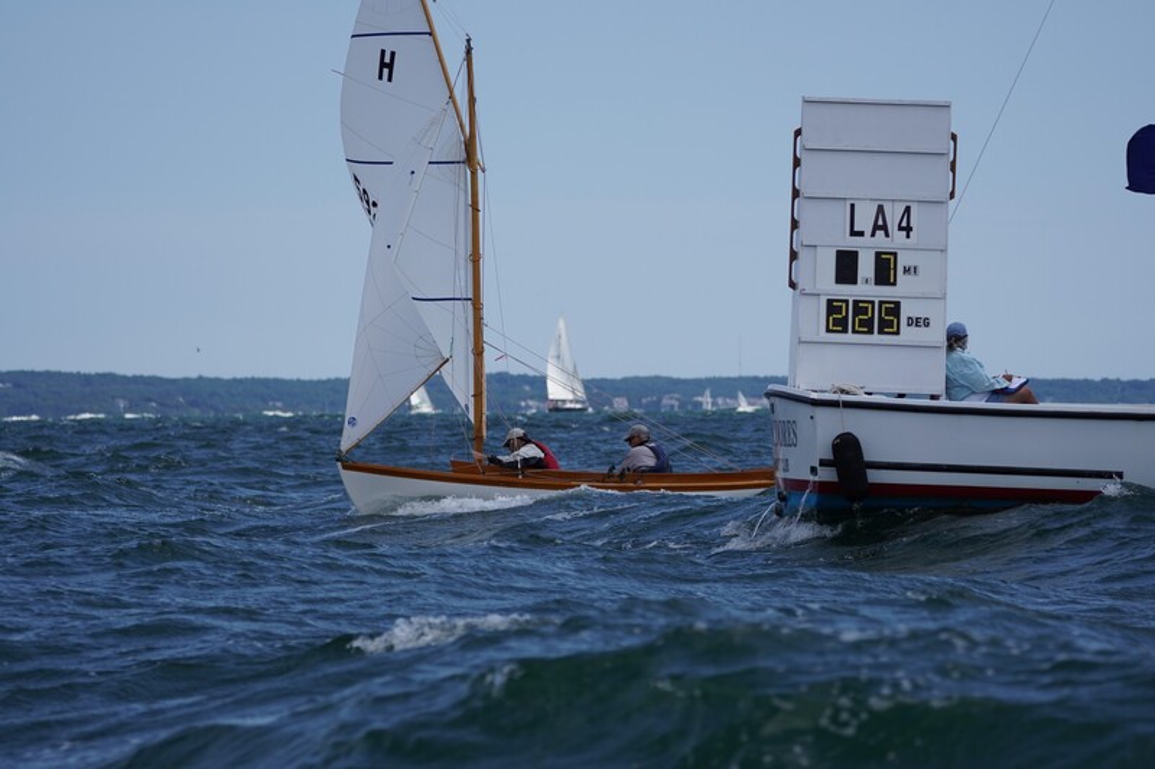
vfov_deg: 6.1
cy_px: 384
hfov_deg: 9.2
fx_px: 7217
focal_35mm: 225
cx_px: 578
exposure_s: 1/1250
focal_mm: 150
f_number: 5
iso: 125
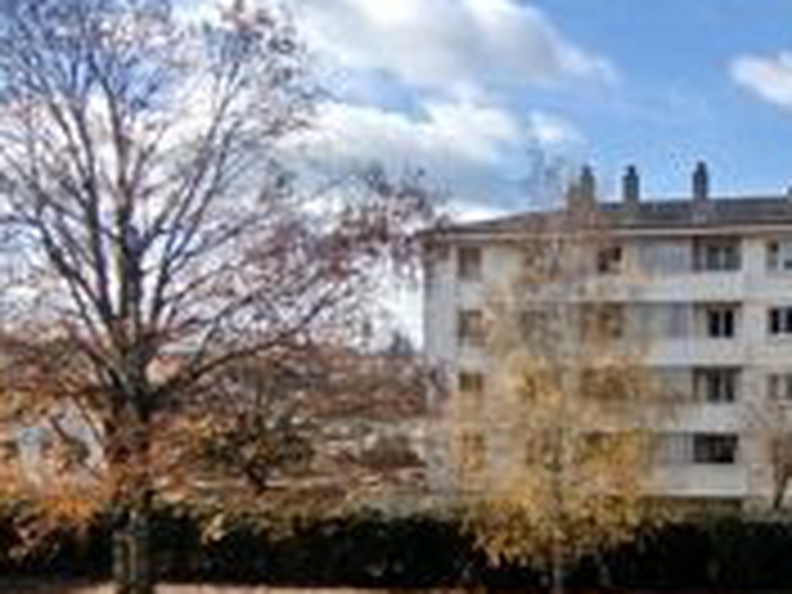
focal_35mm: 41
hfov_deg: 40.5
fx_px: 938
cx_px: 778
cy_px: 446
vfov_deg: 34.4
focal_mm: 1.65
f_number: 2.2
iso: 50
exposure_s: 1/1302
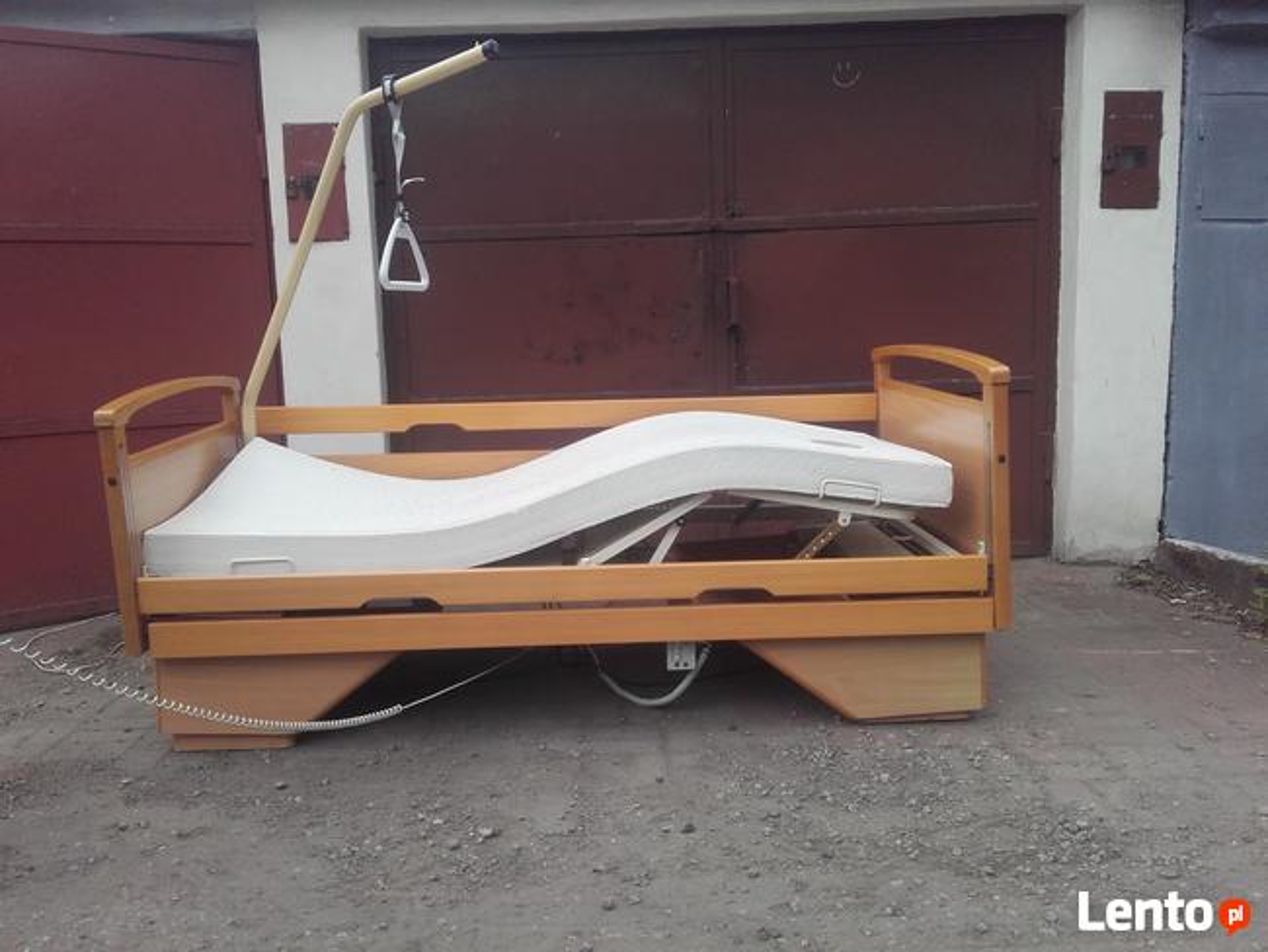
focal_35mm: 31
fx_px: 1136
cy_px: 476
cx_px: 634
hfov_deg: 58.3
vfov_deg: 45.5
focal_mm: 3.31
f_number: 2.2
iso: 50
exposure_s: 1/570
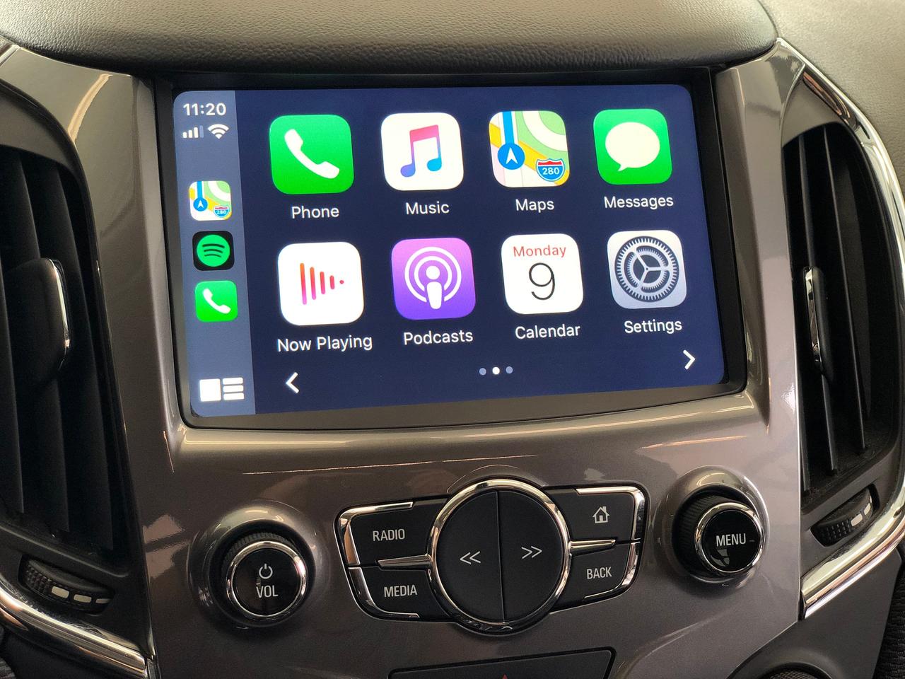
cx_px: 452
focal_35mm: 52
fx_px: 1359
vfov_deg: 28.0
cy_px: 340
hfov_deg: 36.8
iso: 40
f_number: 2.4
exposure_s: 1/60
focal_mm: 6
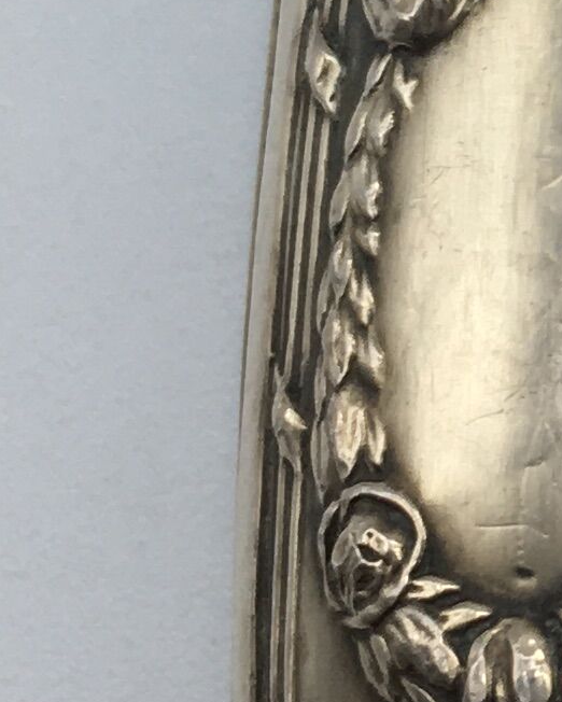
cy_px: -14
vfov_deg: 10.9
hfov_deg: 8.1
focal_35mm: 175
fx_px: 3637
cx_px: 1351
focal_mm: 4.15
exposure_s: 1/195
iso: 25
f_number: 2.2
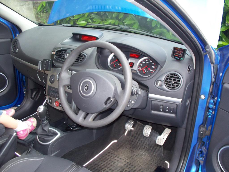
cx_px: 114
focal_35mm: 36
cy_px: 86
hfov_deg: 51.3
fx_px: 238
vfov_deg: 39.7
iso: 200
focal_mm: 7.5
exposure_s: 1/40
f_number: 2.8
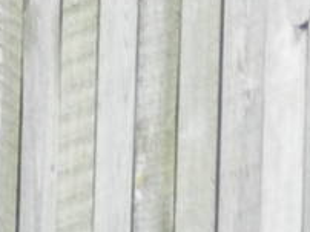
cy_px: 877
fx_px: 9231
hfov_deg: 1.9
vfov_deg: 1.4
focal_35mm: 1032
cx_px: -895
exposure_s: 1/100
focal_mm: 23.1
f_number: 5
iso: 160
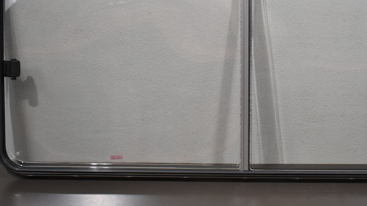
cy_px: 81
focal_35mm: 65
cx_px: 249
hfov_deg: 32.1
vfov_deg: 18.5
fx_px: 632
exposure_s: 1/250
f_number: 4
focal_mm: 24
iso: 720
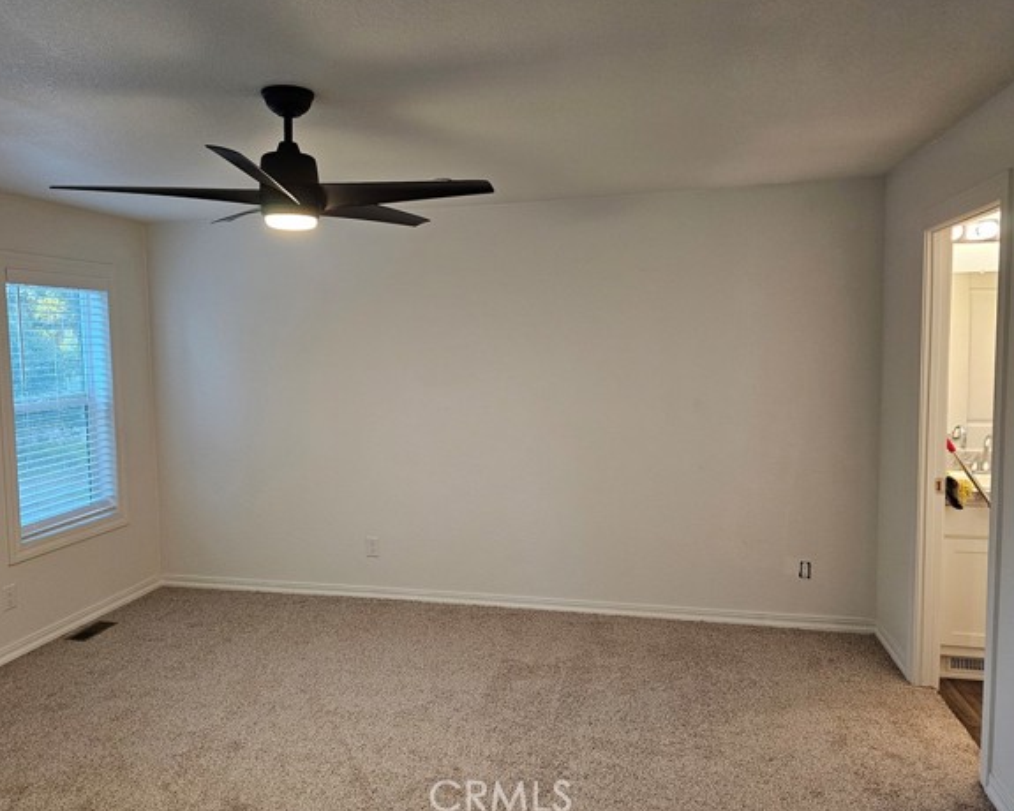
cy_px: 398
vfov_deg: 56.8
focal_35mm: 25
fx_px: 750
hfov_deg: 68.1
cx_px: 480
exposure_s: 1/120
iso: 500
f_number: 1.7
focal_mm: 6.3
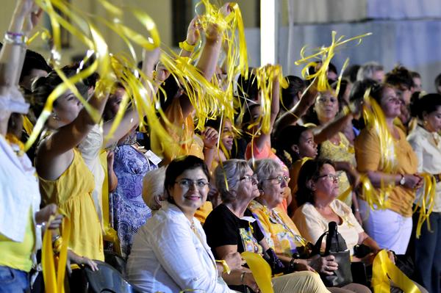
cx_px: 220
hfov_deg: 12.2
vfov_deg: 8.2
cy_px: 146
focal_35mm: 168
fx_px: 2056
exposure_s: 1/50
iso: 2500
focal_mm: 112
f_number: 2.8
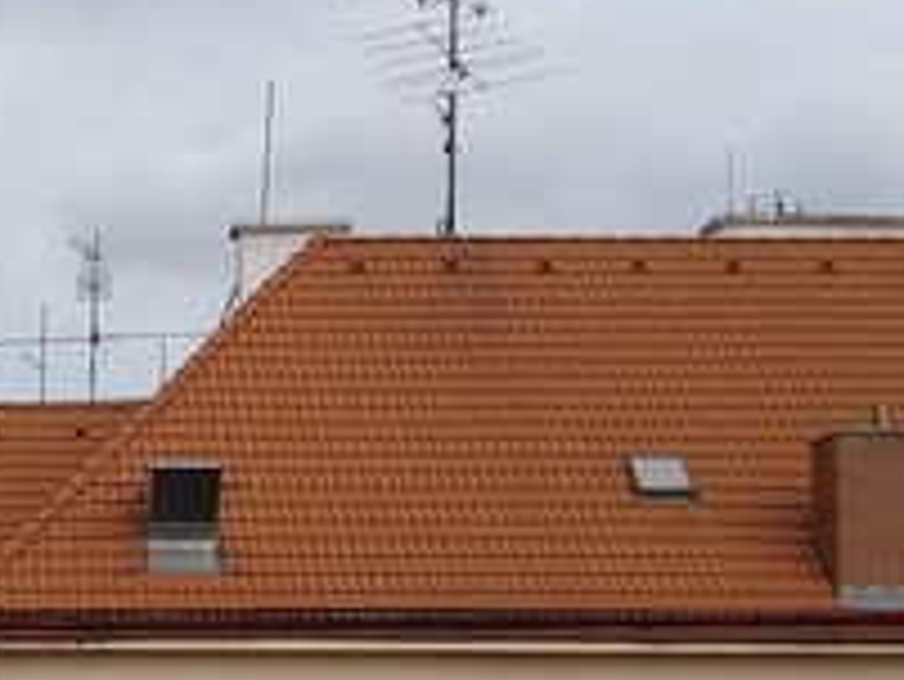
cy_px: 784
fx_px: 2482
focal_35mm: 95
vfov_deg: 15.1
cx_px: -175
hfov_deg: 19.5
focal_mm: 3.82
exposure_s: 1/1158
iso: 100
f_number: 2.2
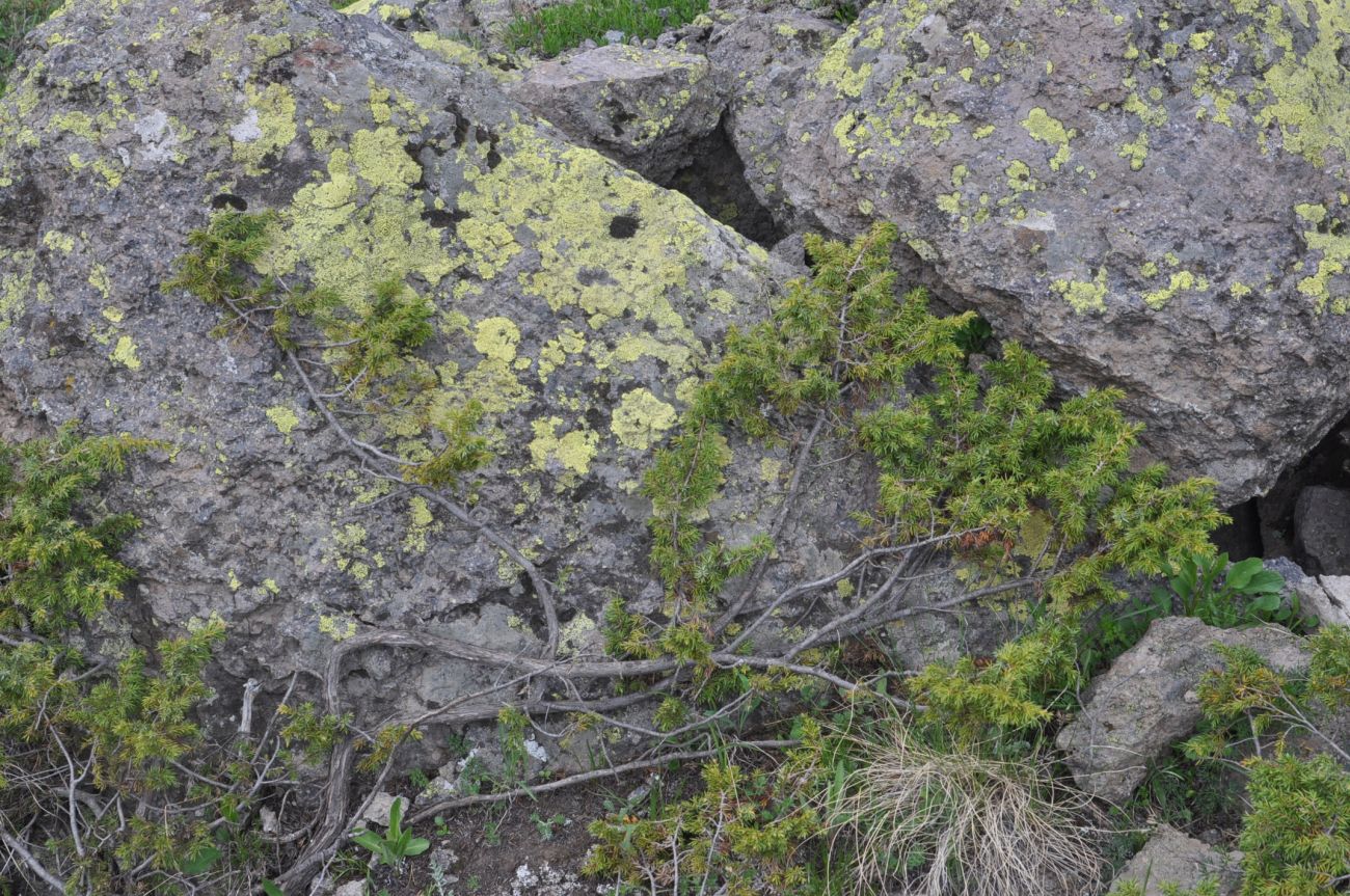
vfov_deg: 28.0
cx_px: 675
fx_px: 1798
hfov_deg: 41.2
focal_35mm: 48
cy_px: 448
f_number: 8
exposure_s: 1/320
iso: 400
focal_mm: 32
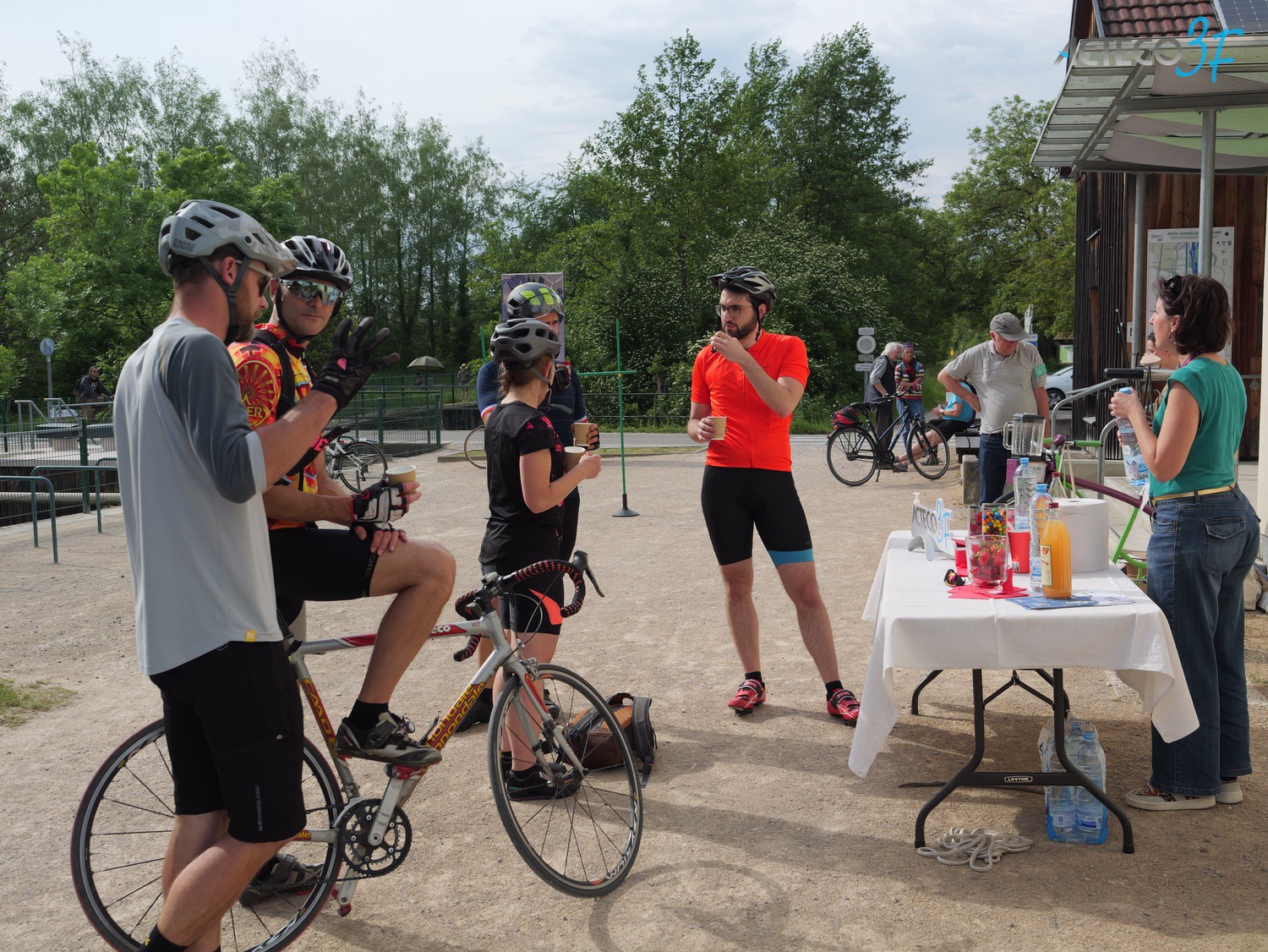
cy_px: 476
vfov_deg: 39.7
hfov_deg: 51.3
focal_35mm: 36
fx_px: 1319
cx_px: 634
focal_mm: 18
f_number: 3.5
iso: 100
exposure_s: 1/800
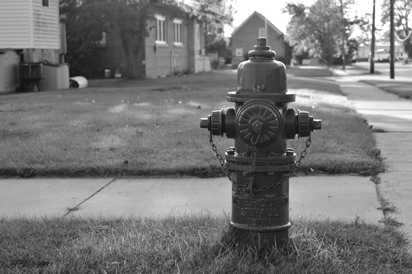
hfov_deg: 24.8
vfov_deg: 16.7
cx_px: 206
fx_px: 938
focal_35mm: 82
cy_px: 137
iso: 100
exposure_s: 1/80
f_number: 5.6
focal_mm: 55
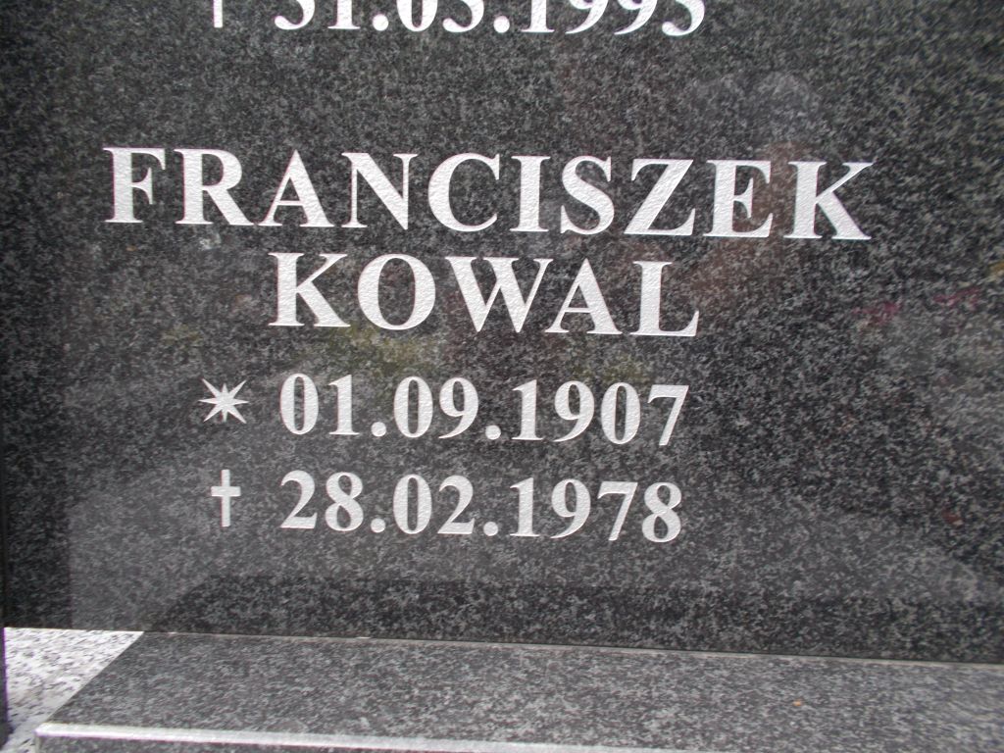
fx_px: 754
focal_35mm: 26
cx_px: 502
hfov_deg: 67.3
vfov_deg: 53.1
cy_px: 376
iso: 80
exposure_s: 1/80
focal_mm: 4.6
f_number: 3.2
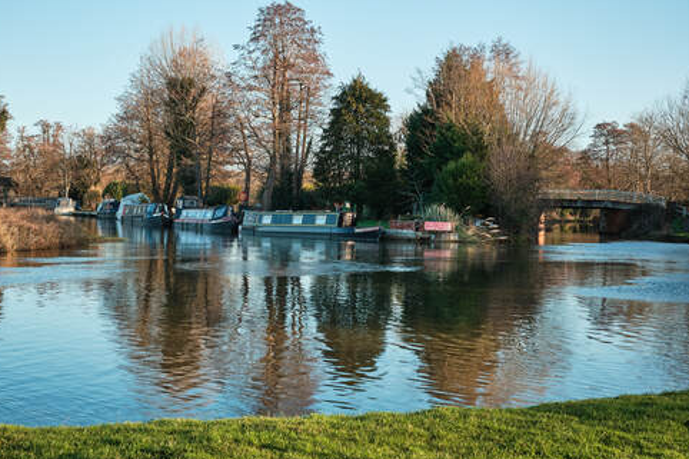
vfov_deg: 24.2
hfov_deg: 35.6
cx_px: 307
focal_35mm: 56
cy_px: 209
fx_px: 1071
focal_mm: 33
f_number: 7.1
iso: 200
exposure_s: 1/160
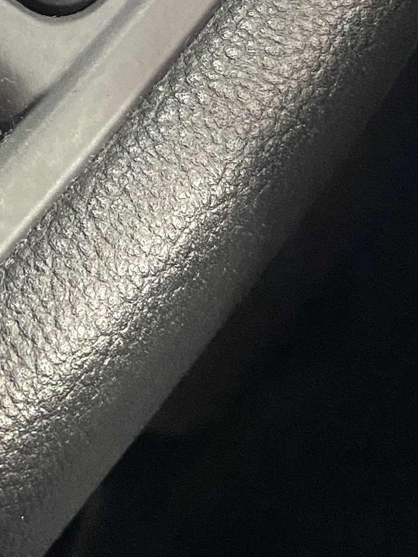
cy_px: -106
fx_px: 1579
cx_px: -352
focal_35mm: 98
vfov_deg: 19.0
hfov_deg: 13.4
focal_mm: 4.25
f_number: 1.8
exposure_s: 1/40
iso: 640
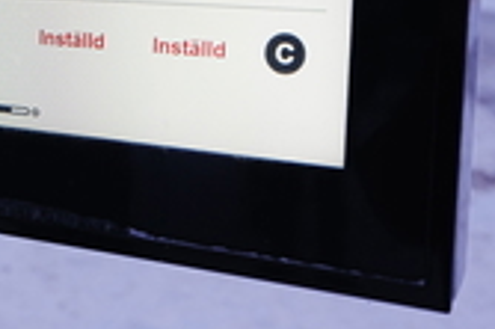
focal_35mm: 69
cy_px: 24
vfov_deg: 19.3
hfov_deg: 28.6
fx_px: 948
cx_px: 89
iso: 250
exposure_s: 1/80
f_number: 2.8
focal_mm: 30
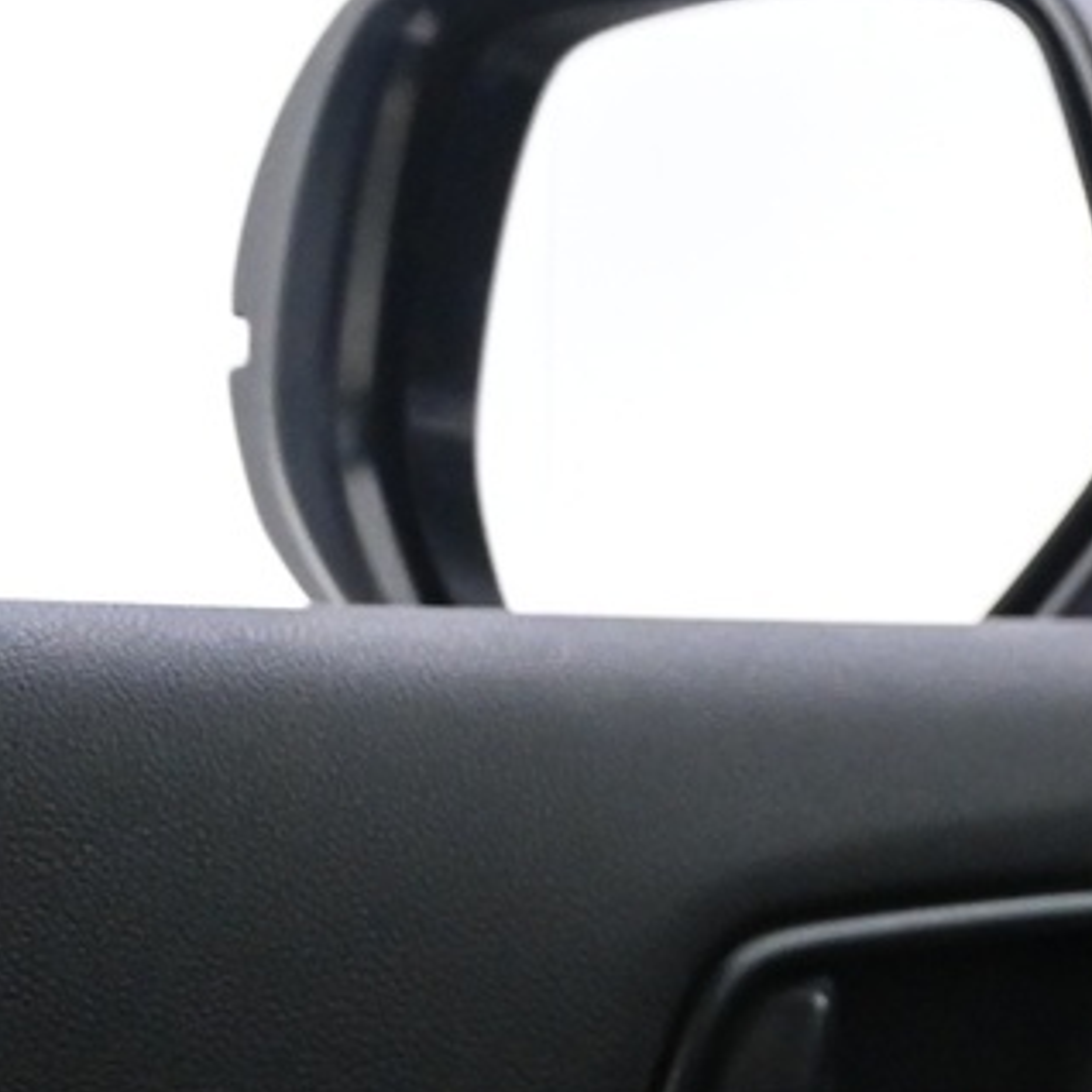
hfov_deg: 10.7
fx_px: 4860
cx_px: 2709
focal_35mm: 136
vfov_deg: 12.7
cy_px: 962
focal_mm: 21
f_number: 4
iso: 2500
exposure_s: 1/30
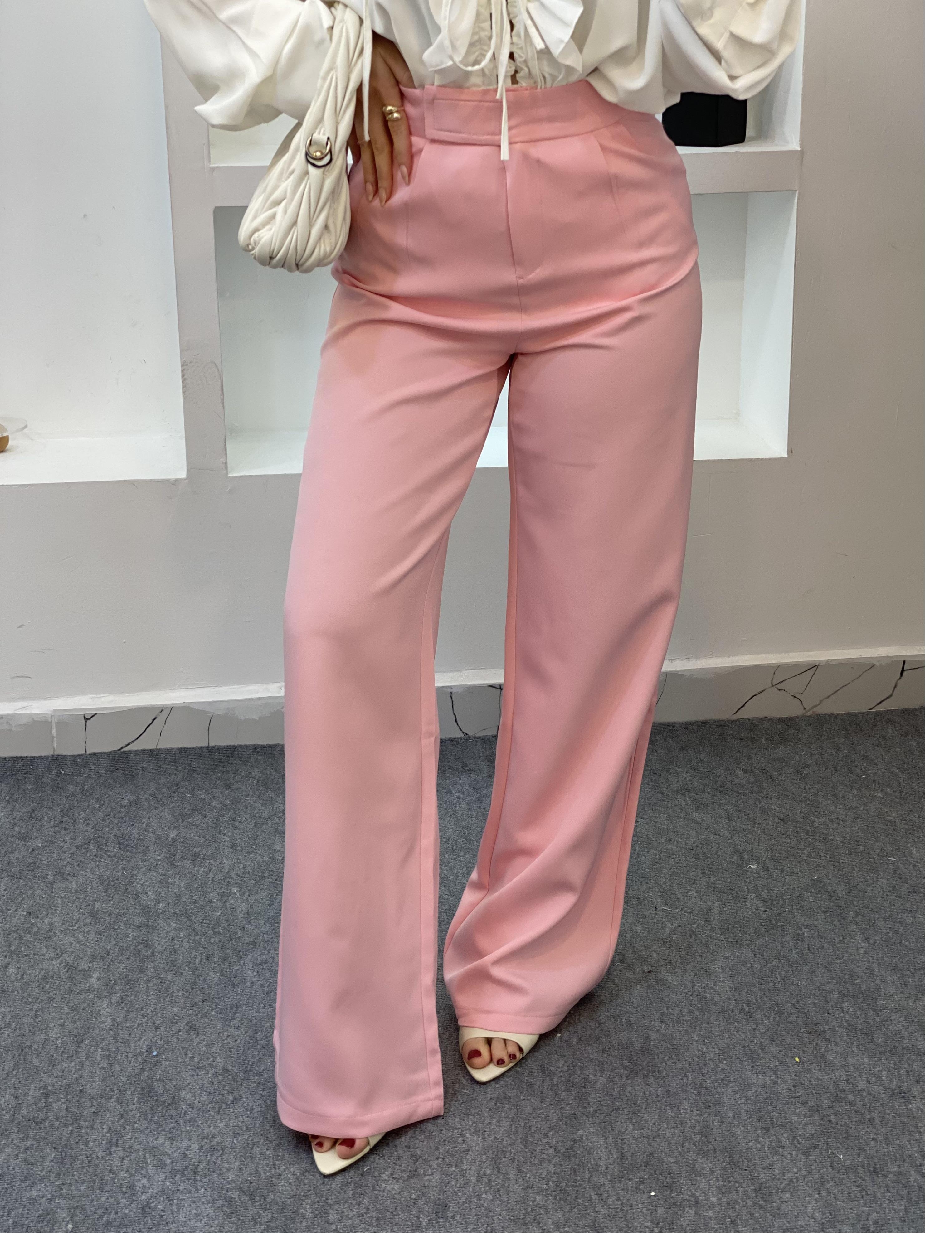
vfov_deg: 36.8
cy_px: 616
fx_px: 1853
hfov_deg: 28.0
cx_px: 462
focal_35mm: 52
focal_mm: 6
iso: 80
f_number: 2
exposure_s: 1/100
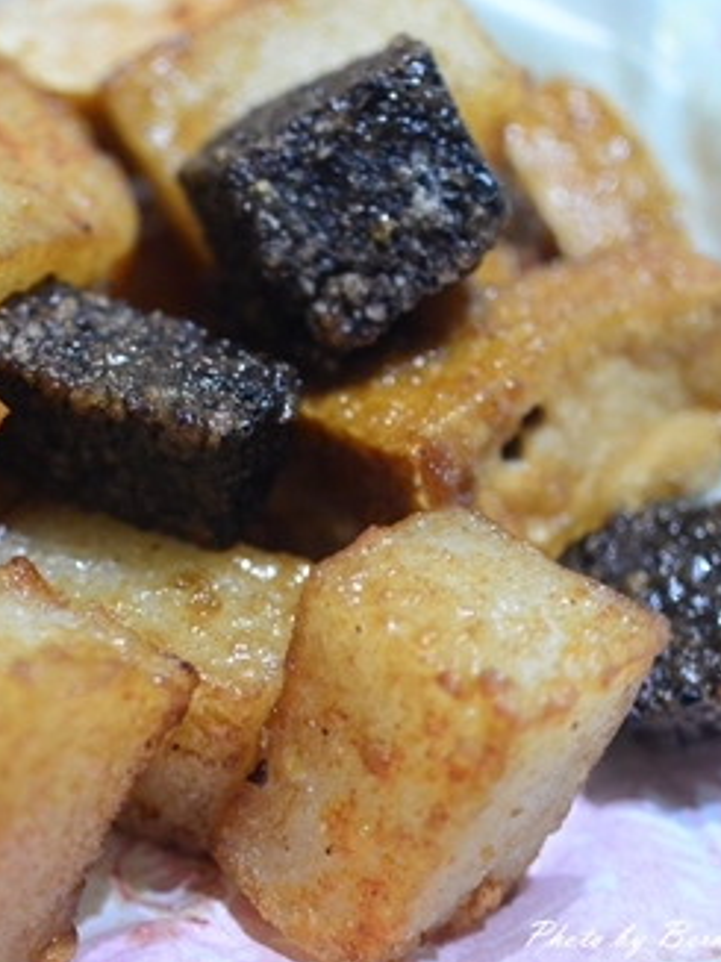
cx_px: 56
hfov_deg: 20.0
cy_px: 484
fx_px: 2001
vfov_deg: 27.0
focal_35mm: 72
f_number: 1.8
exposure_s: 1/40
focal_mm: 18.5
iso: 800
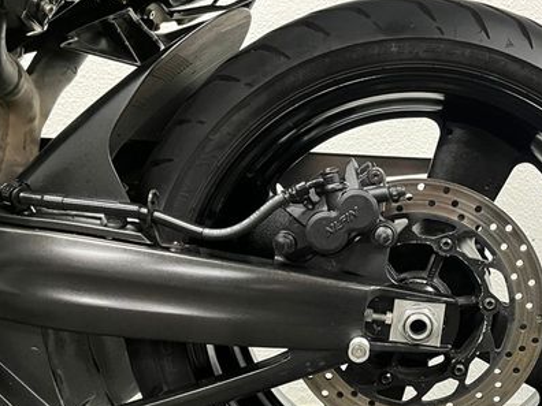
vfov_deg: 33.8
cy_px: 293
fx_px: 658
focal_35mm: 42
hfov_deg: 43.4
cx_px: 404
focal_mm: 5.1
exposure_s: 1/33
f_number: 1.6
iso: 500
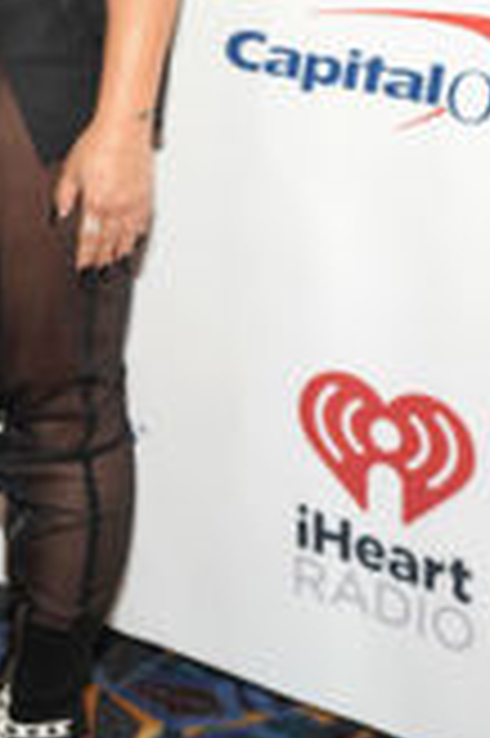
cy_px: 0
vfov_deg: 16.5
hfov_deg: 11.1
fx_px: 2496
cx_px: -54
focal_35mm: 122
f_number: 5.6
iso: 800
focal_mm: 50
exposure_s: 1/200
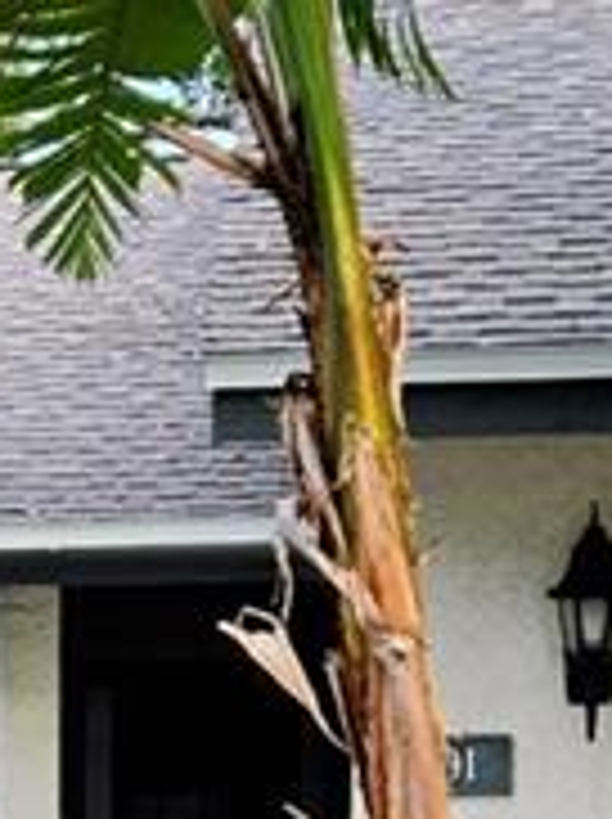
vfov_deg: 12.6
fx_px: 3592
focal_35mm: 152
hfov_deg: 9.6
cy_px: 1035
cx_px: -194
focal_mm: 5.4
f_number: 1.8
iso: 25
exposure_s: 1/197
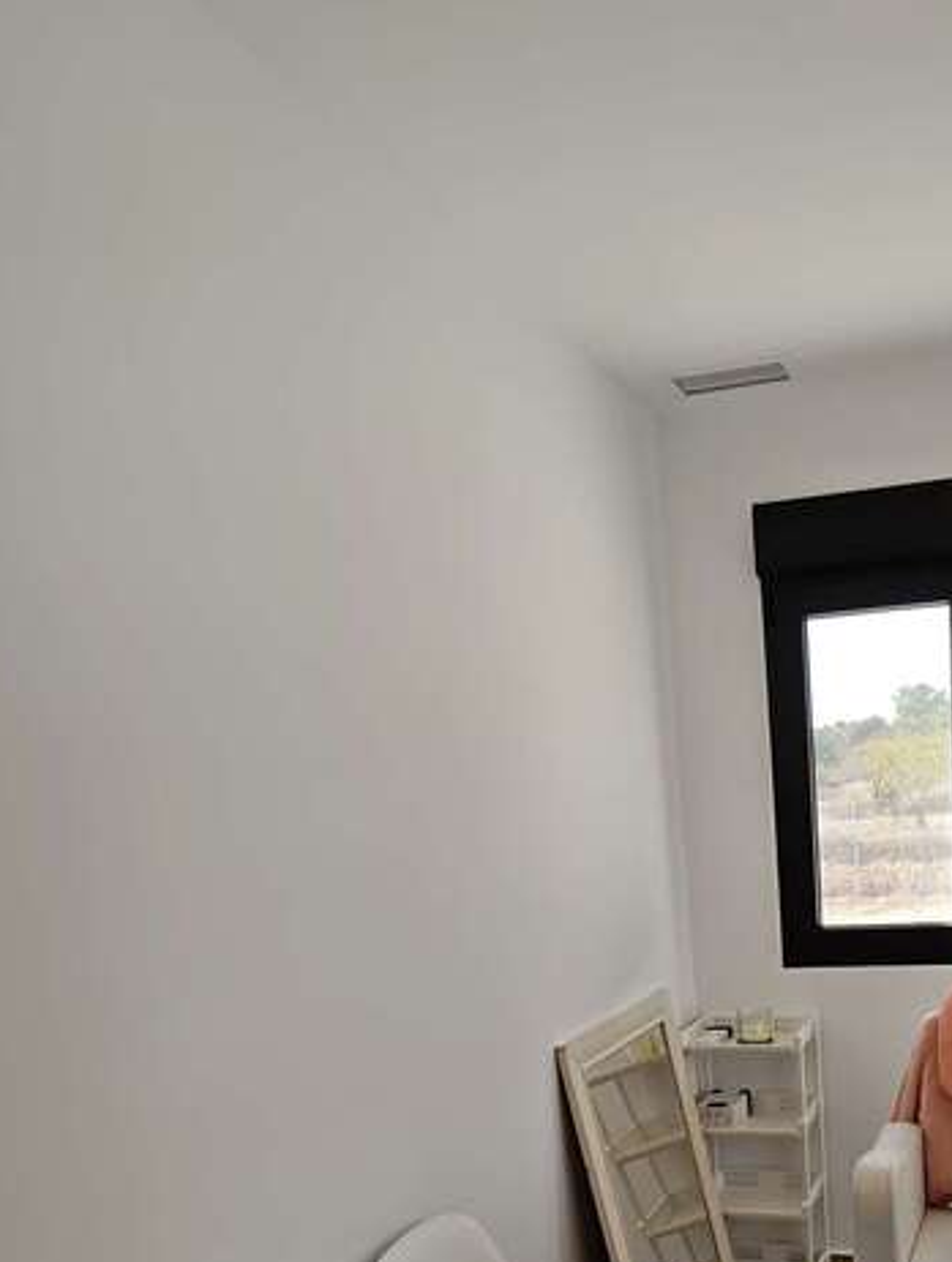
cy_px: 1041
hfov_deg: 46.2
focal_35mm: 29
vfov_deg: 56.3
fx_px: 1060
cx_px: 741
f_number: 2.2
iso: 64
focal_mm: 2.16
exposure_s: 1/100
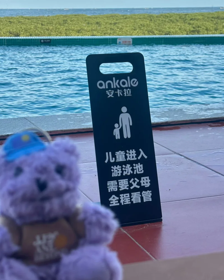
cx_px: 94
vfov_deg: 28.2
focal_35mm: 67
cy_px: 103
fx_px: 555
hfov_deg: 22.8
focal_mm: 6.86
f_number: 1.78
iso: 64
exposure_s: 1/663
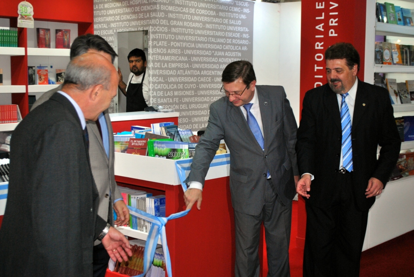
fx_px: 622
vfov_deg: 25.1
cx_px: 207
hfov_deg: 36.8
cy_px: 138
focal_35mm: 54
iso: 200
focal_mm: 36
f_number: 5.3
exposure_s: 1/60
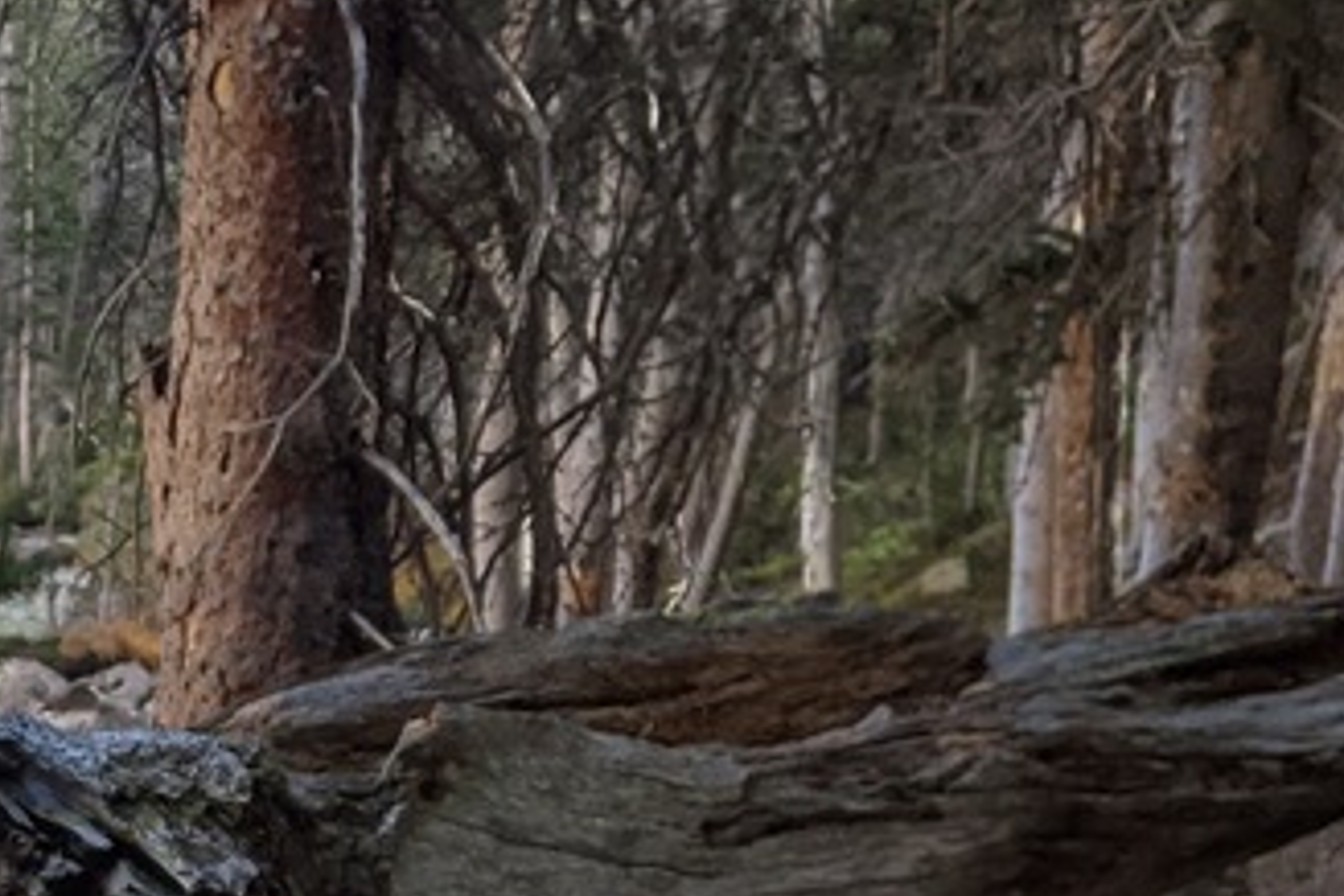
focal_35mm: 88
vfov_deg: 14.8
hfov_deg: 20.4
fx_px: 3285
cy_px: 1212
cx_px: -563
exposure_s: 1/711
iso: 65
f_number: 1.8
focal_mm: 4.44
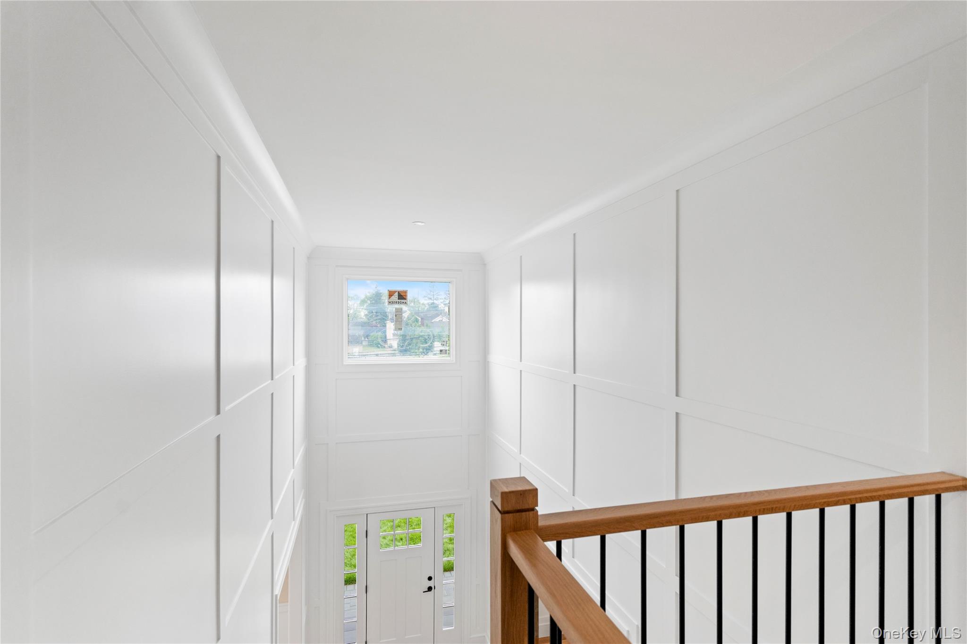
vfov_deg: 70.4
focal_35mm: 17
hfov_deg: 93.3
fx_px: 457
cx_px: 484
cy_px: 322
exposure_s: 1/80
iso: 125
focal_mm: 17
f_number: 5
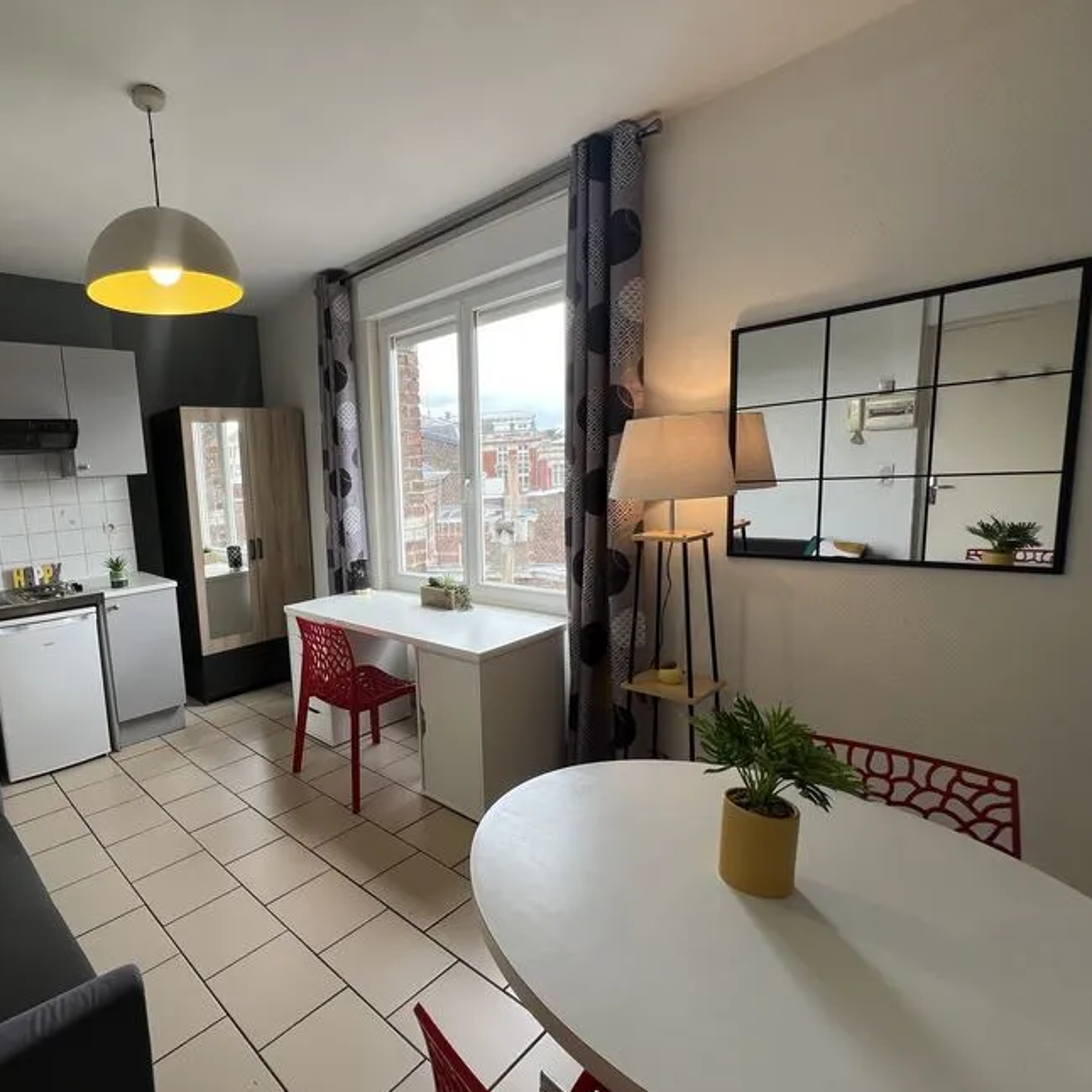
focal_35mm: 16
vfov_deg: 87.4
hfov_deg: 83.5
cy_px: 565
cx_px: 340
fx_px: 571
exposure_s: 1/99
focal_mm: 1.57
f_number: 1.8
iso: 40
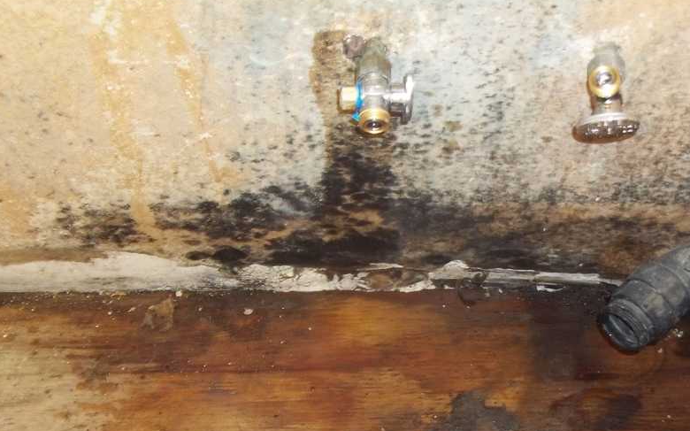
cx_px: 430
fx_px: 1090
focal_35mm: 58
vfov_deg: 22.1
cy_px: 334
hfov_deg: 34.9
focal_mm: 5.7
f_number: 2.9
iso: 160
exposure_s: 1/30
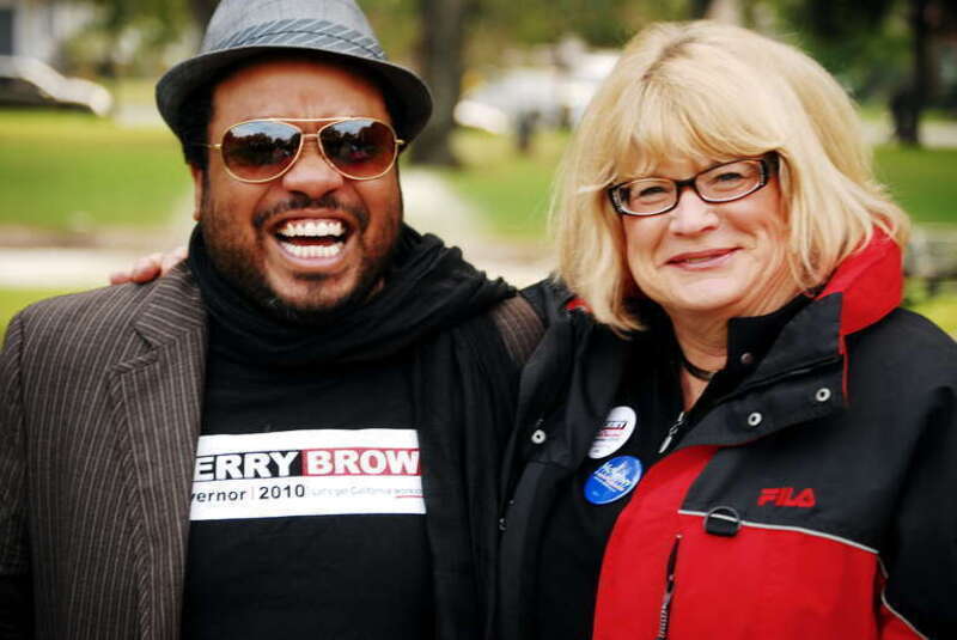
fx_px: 3392
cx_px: 478
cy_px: 320
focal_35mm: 128
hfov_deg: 16.1
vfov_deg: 10.8
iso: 200
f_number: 4.8
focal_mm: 85
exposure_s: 1/80
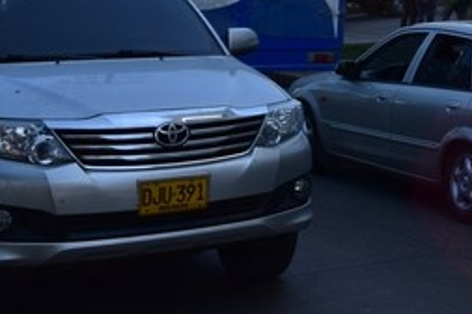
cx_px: 795
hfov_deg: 18.3
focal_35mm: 93
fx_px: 1218
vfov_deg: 13.6
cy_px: -187
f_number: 10
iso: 400
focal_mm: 18
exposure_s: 1/320
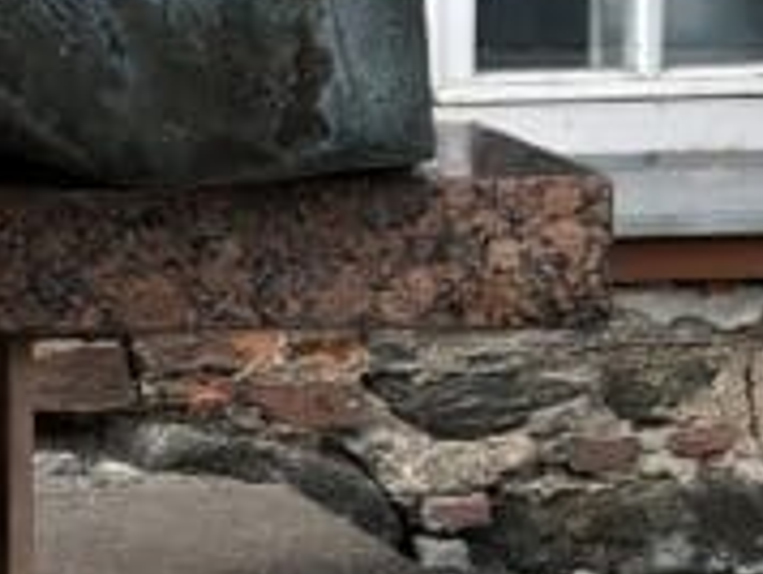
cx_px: -866
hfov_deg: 10.9
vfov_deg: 9.1
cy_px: -133
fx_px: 3554
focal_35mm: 161
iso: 20
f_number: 1.8
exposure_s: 1/276
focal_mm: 3.99
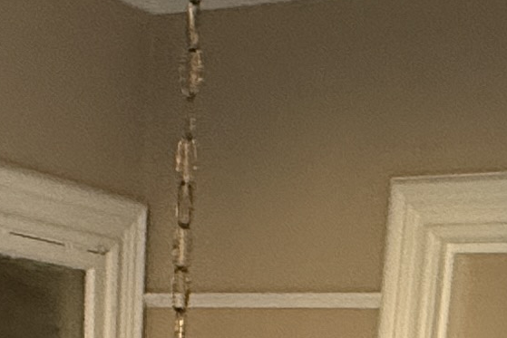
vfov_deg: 9.9
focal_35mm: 105
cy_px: 1013
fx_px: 1479
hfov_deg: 19.5
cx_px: 255
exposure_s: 1/99
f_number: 2.2
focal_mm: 2.22
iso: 200
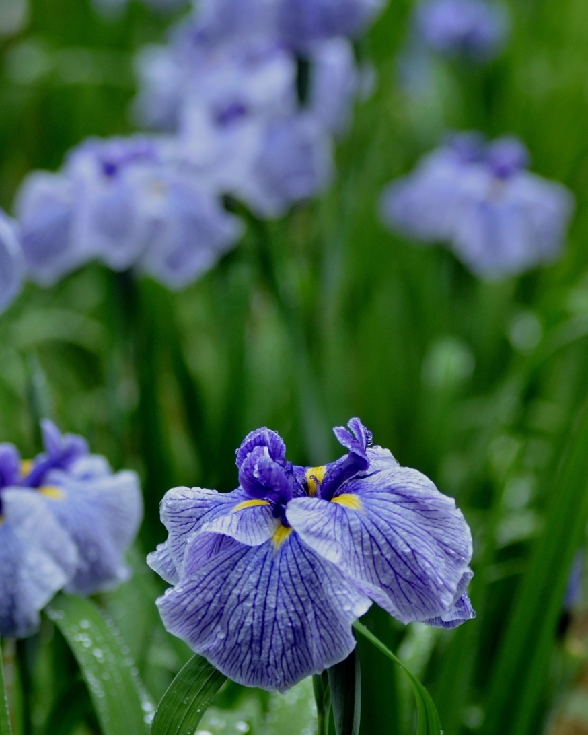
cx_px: 252
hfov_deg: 8.6
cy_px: 435
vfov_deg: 10.8
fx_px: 3893
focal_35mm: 179
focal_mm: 90
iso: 500
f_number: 5
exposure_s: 1/2500
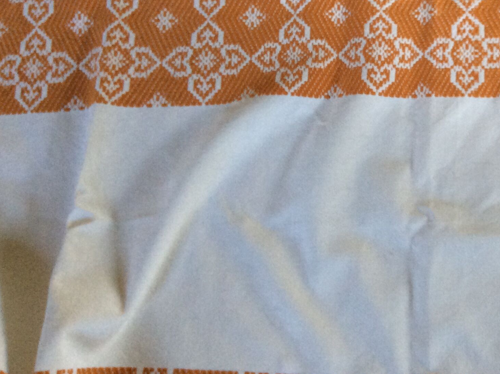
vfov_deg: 25.4
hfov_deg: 32.4
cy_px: 111
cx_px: 433
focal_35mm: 57
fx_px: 822
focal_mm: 3.3
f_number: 2.4
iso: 80
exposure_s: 1/25
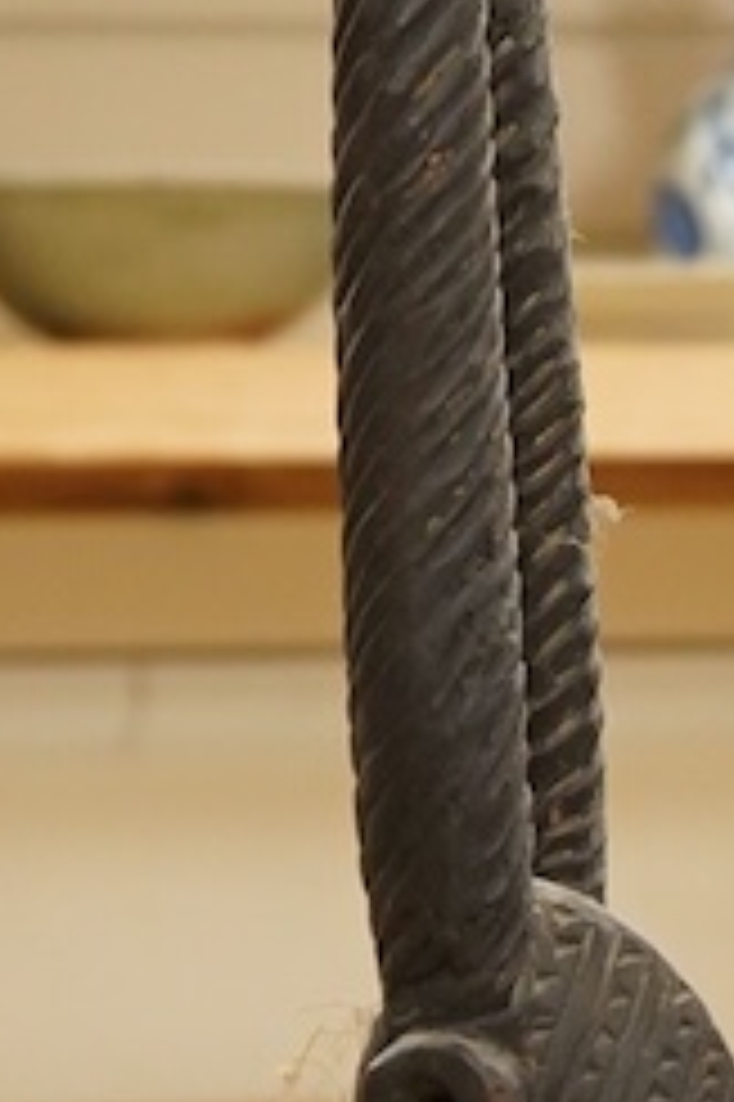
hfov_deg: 6.6
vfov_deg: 9.7
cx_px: 928
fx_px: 6339
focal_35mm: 207
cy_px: 1523
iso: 2000
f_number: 7.1
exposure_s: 1/125
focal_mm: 30
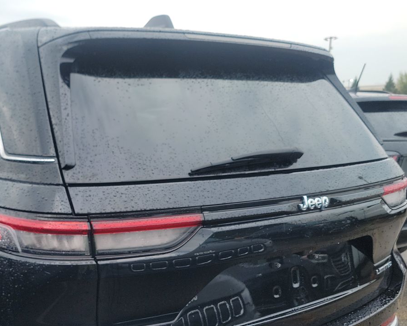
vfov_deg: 35.0
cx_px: 130
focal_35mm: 42
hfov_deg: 43.1
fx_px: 506
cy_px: 237
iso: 50
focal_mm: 6.7
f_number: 1.8
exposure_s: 1/138
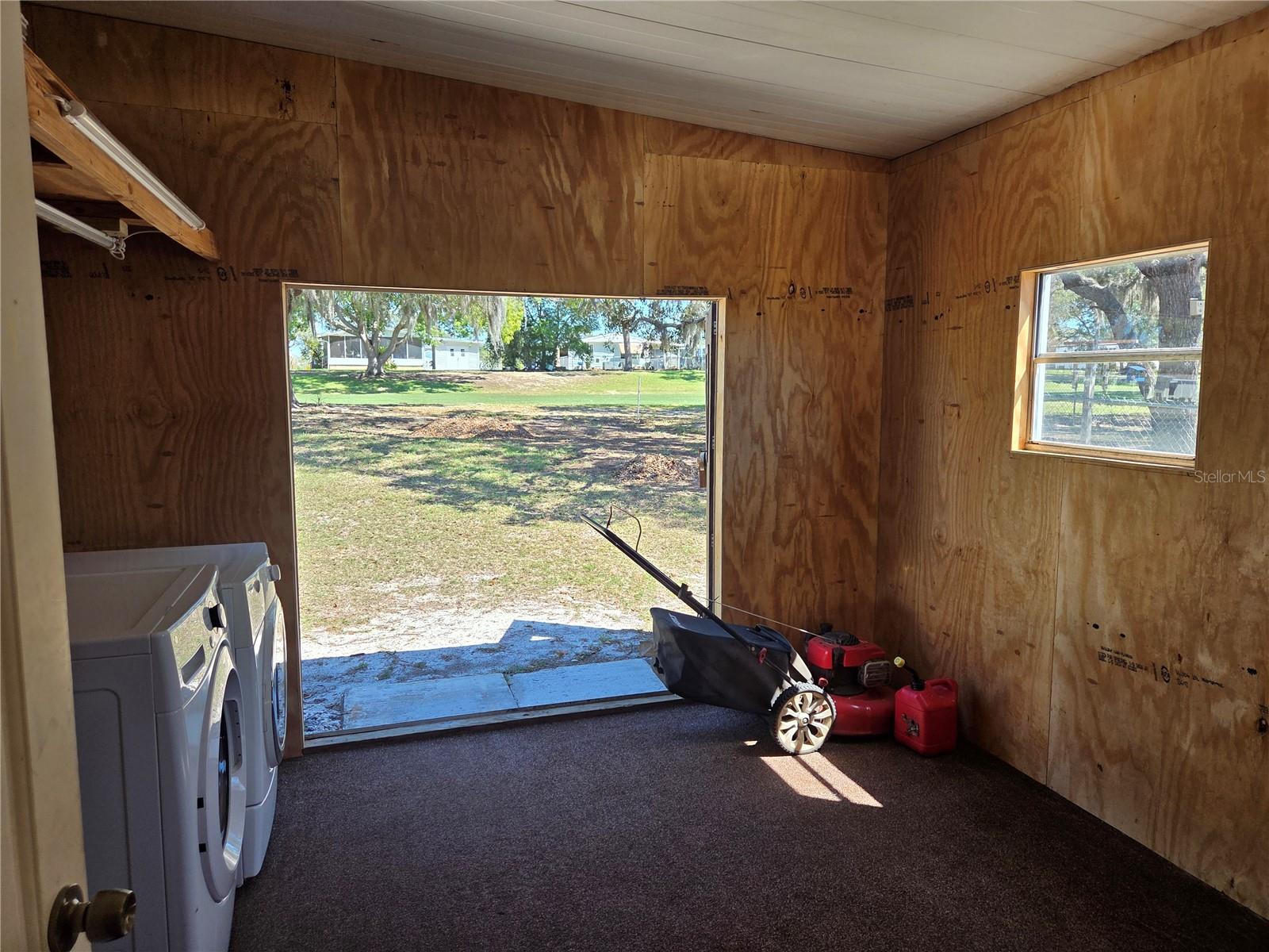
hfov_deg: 73.9
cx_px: 634
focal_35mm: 23
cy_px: 476
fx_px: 843
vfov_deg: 58.9
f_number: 1.8
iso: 80
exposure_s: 1/868
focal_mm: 5.4
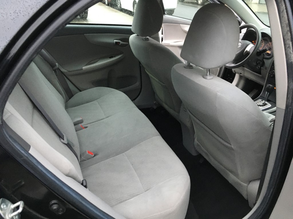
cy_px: 110
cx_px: 146
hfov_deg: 61.7
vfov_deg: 48.2
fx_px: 245
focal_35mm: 29
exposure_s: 1/30
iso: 200
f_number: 2.2
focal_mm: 4.15
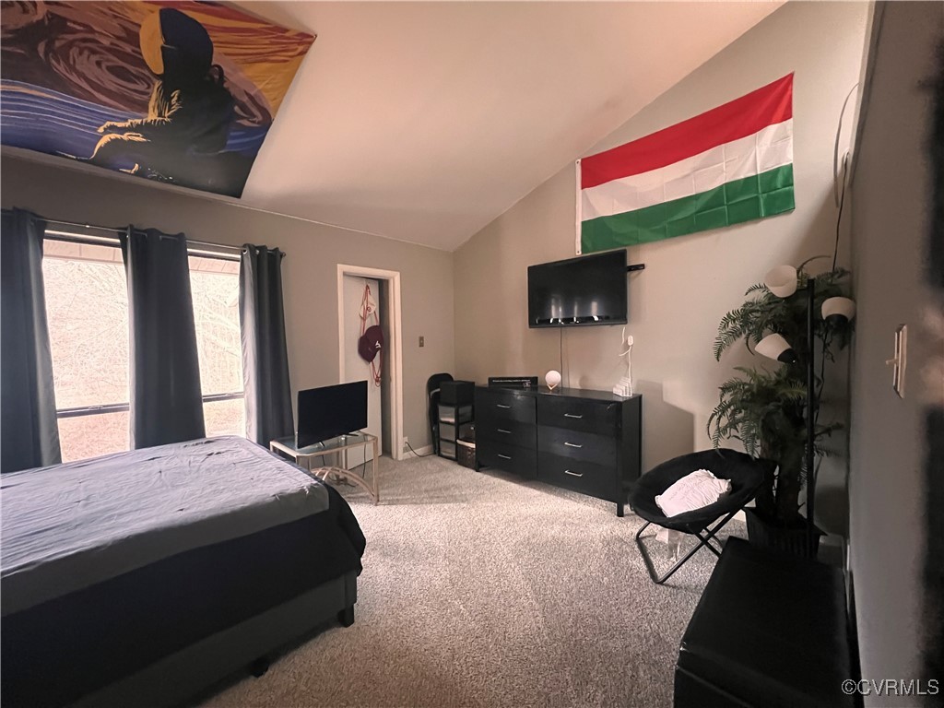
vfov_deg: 89.9
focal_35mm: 13
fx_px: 355
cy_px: 354
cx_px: 472
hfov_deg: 106.2
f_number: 1.8
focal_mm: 1.57
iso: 1250
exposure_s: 1/40
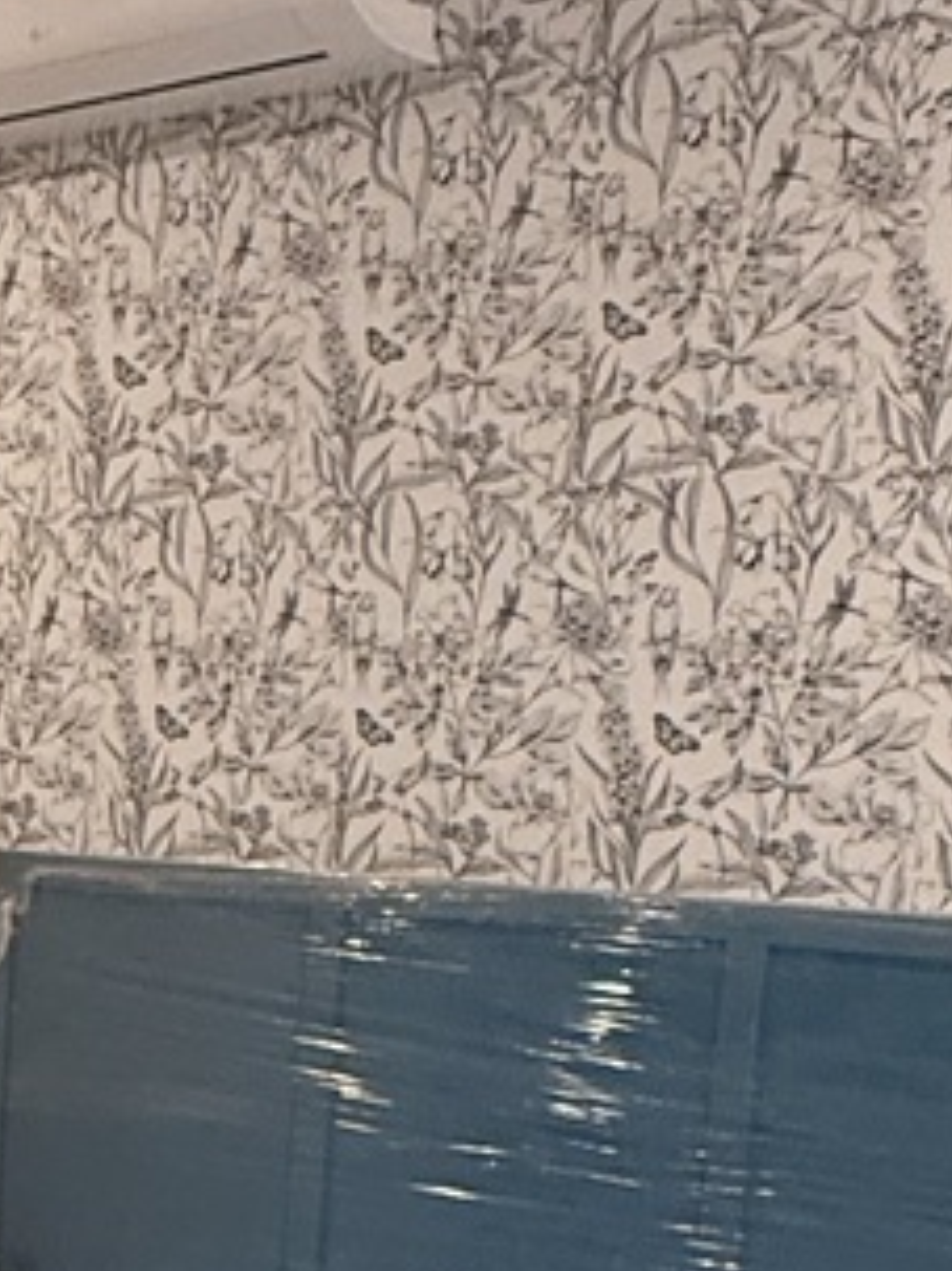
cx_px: -700
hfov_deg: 16.9
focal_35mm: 74
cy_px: 1024
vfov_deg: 25.9
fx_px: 2715
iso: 250
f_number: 2.2
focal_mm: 2.22
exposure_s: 1/60
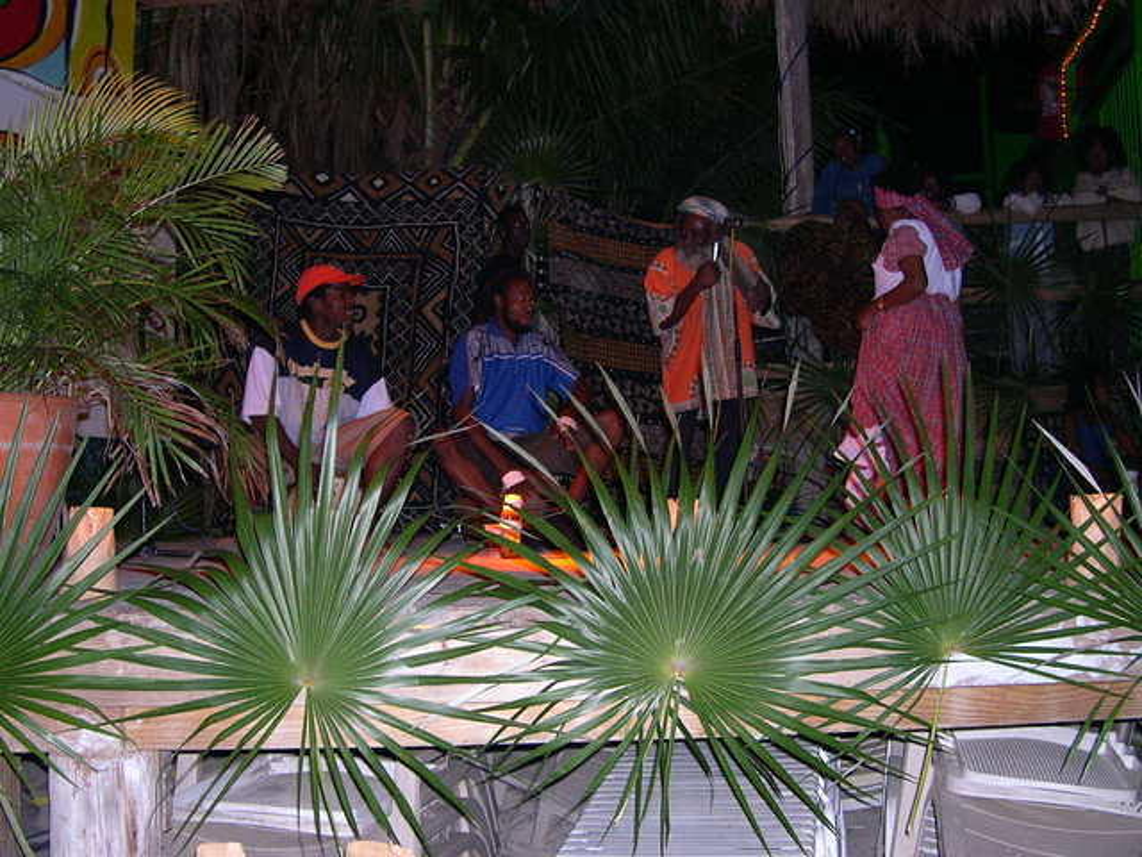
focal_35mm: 38
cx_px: 571
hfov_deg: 49.0
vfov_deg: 37.7
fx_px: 1254
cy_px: 428
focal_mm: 8
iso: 322
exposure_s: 1/60
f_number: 2.8
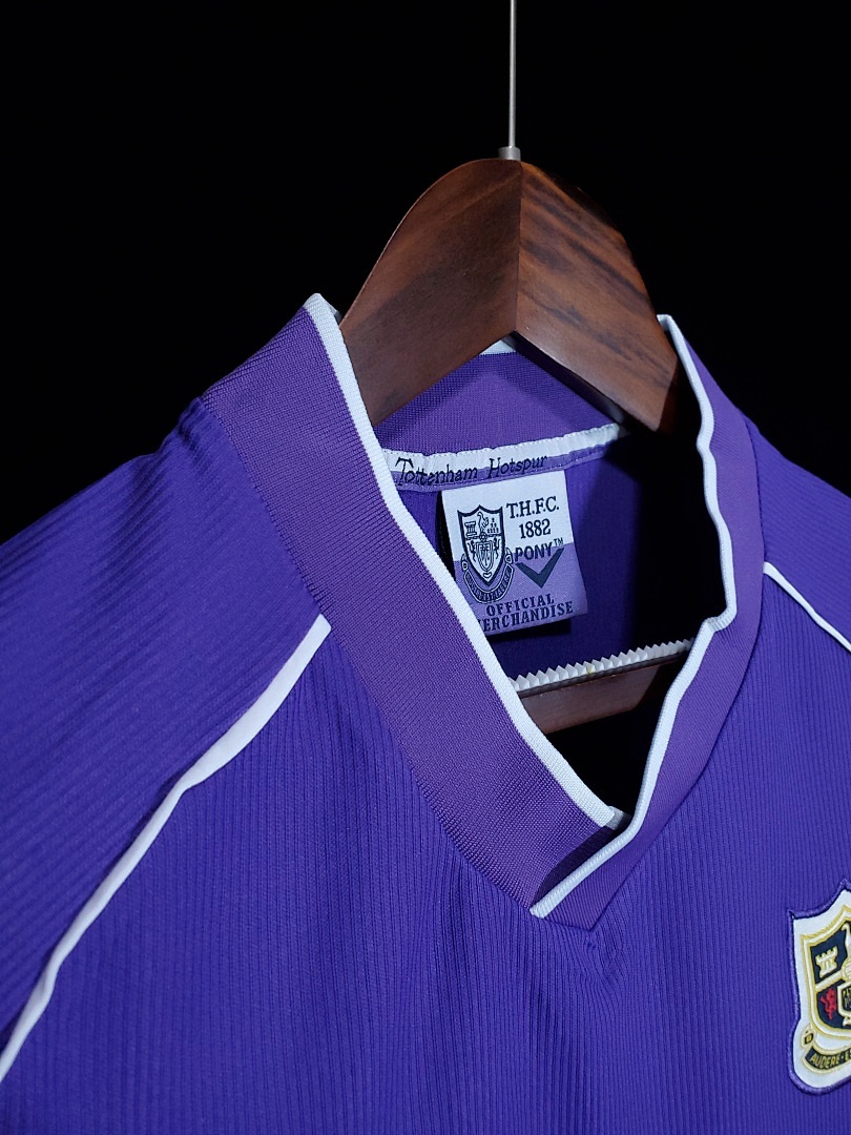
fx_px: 852
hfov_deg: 53.1
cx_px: 426
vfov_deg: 67.3
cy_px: 568
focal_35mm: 26
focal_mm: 4.3
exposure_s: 1/15
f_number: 2.4
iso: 200
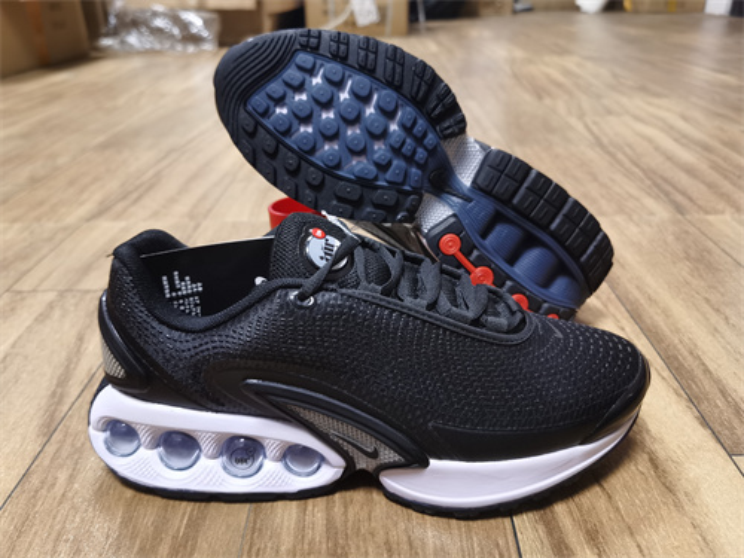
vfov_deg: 51.4
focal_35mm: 27
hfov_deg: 65.3
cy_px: 279
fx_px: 580
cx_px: 372
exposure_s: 1/33.3
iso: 320
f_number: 1.6
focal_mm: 5.56
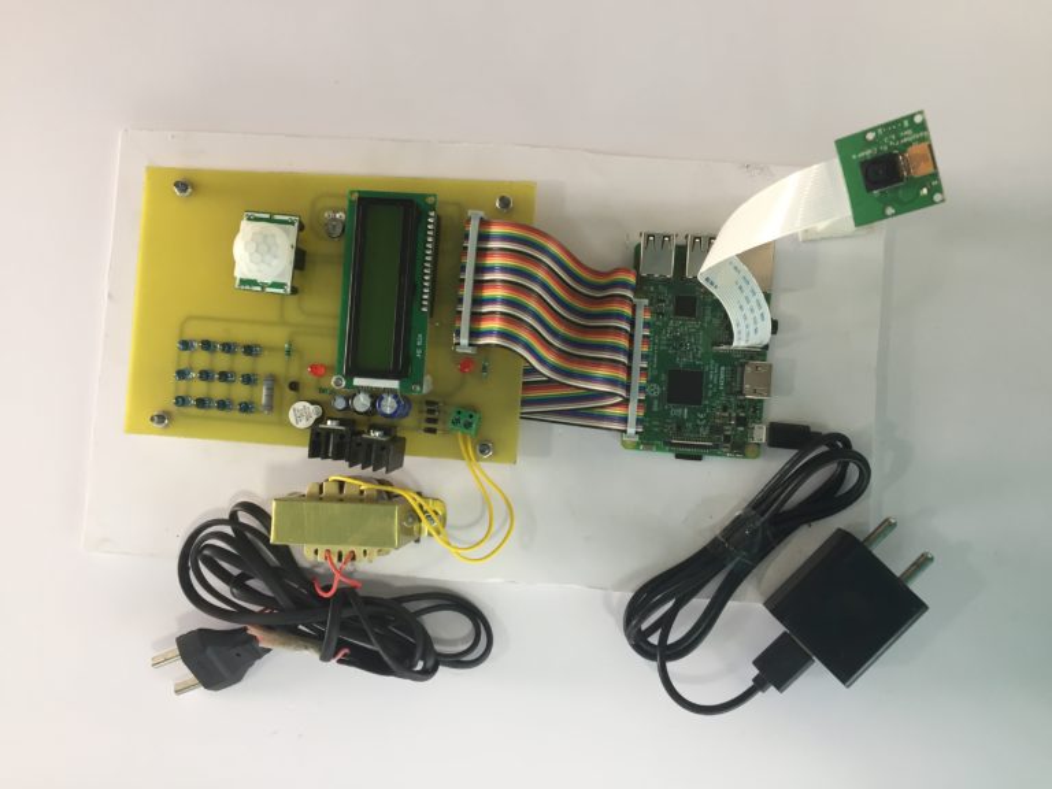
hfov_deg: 61.7
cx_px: 526
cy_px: 394
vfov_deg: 48.2
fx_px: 881
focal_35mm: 29
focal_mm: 4.15
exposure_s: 1/33
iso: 32
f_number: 2.2
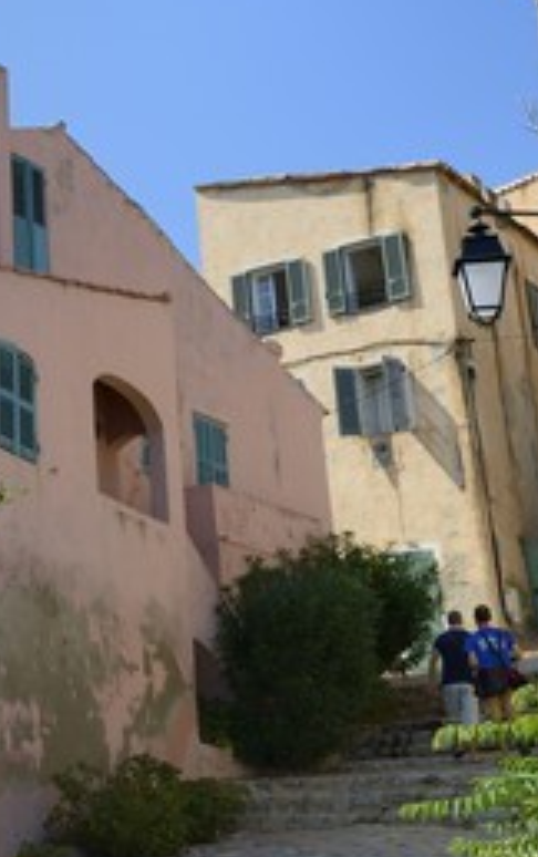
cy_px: 419
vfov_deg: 38.1
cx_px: -93
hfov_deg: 22.7
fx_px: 1239
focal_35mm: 53
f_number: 13
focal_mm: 32
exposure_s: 1/200
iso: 200
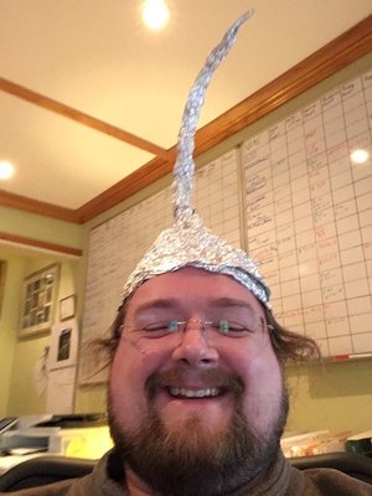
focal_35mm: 31
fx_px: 444
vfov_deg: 58.4
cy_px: 248
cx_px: 186
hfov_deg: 45.4
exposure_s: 1/20
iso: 400
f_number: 2.4
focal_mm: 2.15
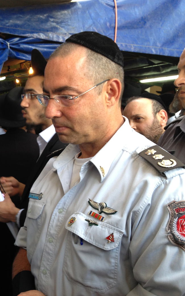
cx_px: 26
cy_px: 148
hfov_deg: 26.7
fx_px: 379
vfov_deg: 42.7
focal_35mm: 47
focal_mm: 4.13
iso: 64
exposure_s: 1/20
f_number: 2.4
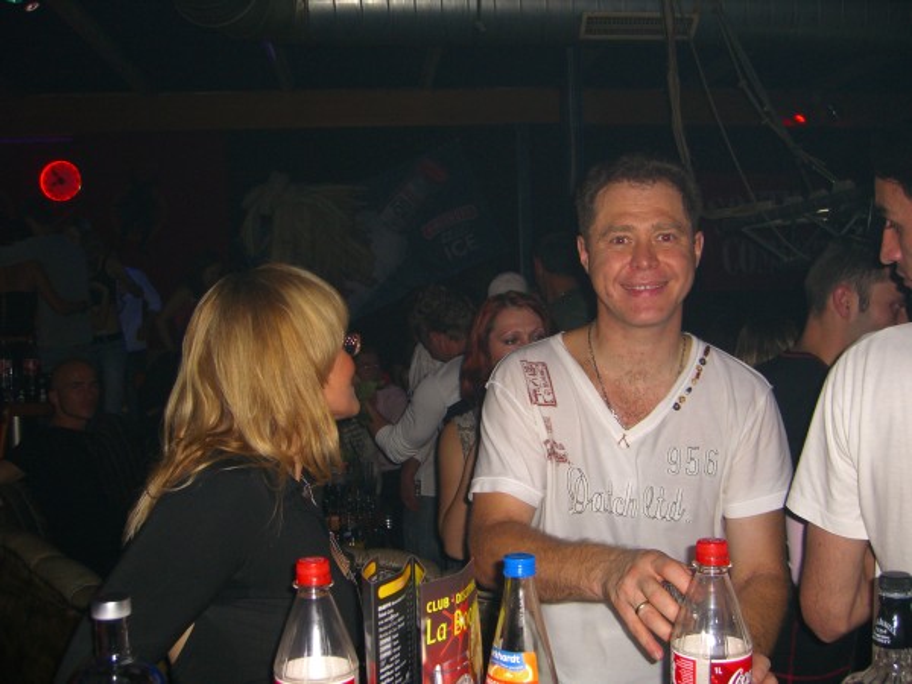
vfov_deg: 37.7
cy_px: 342
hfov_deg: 49.0
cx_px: 456
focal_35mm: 38
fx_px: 1001
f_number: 2.8
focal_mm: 7.9
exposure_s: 1/60
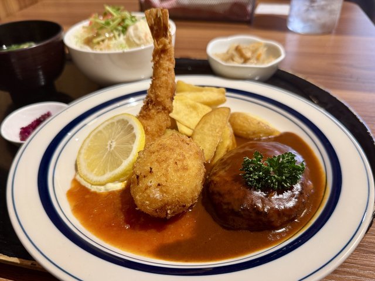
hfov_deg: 71.6
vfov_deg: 56.8
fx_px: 260
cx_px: 188
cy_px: 140
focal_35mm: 24
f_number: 1.78
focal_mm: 6.76
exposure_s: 1/60
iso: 160
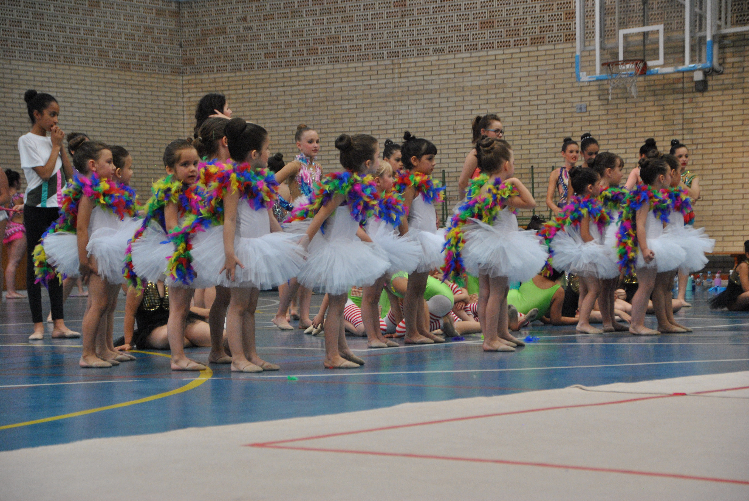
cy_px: 250
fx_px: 1937
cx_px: 374
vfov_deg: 14.7
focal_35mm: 93
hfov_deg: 21.9
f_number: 5
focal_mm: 62
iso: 800
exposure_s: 1/160
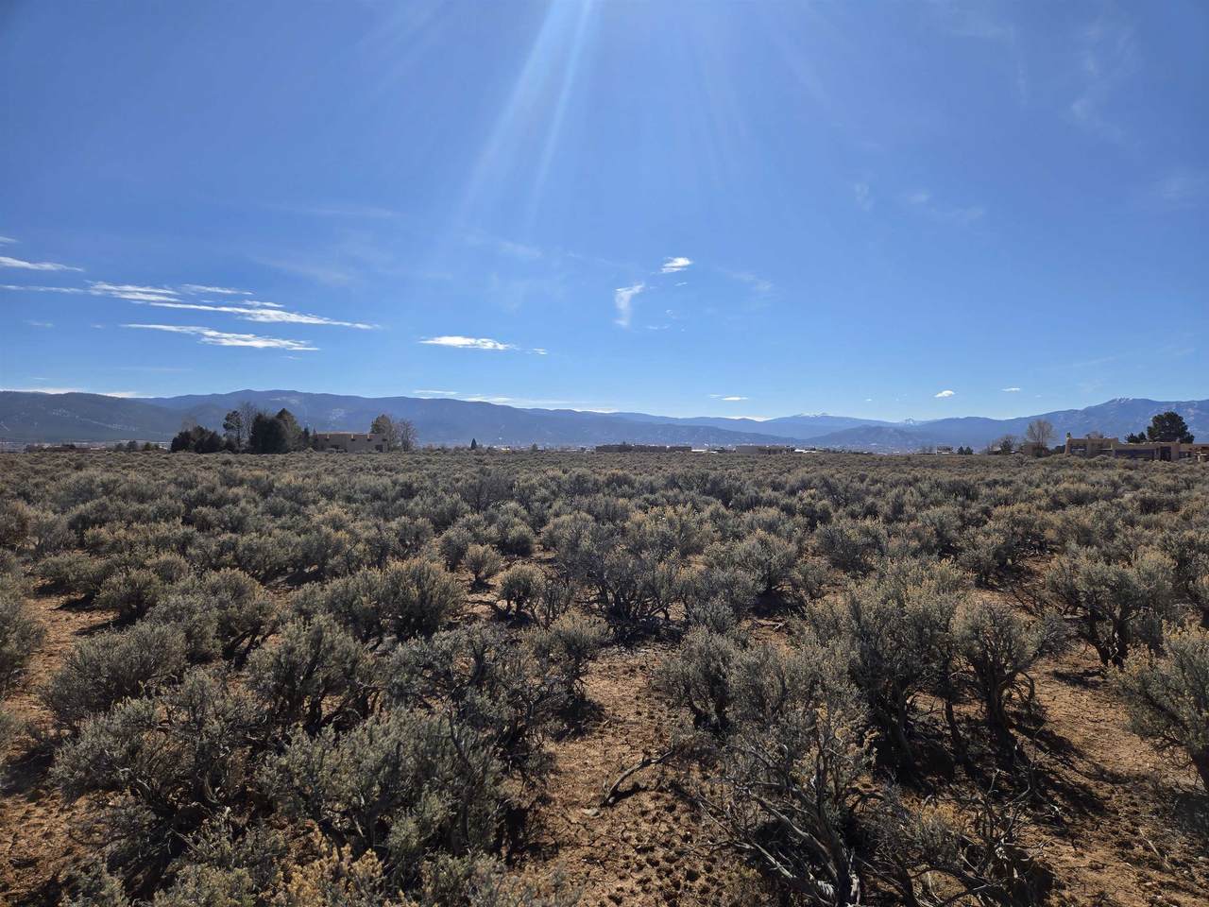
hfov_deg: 73.9
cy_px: 454
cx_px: 604
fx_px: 803
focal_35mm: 23
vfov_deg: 58.9
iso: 25
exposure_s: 1/2843
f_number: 1.8
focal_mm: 5.4
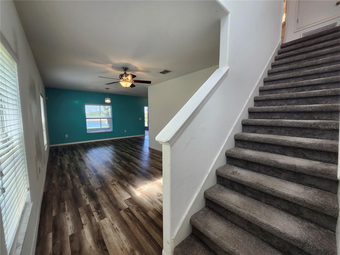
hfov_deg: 106.2
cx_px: 170
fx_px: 128
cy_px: 128
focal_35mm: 13
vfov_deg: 89.9
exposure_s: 1/60
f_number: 2.2
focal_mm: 1.74
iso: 64
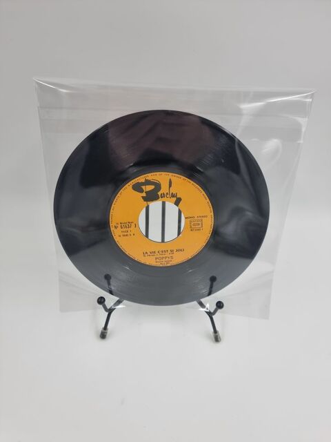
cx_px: 166
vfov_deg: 71.6
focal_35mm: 24
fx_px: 306
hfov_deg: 56.8
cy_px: 221
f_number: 1.8
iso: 50
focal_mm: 6.7
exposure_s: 1/120
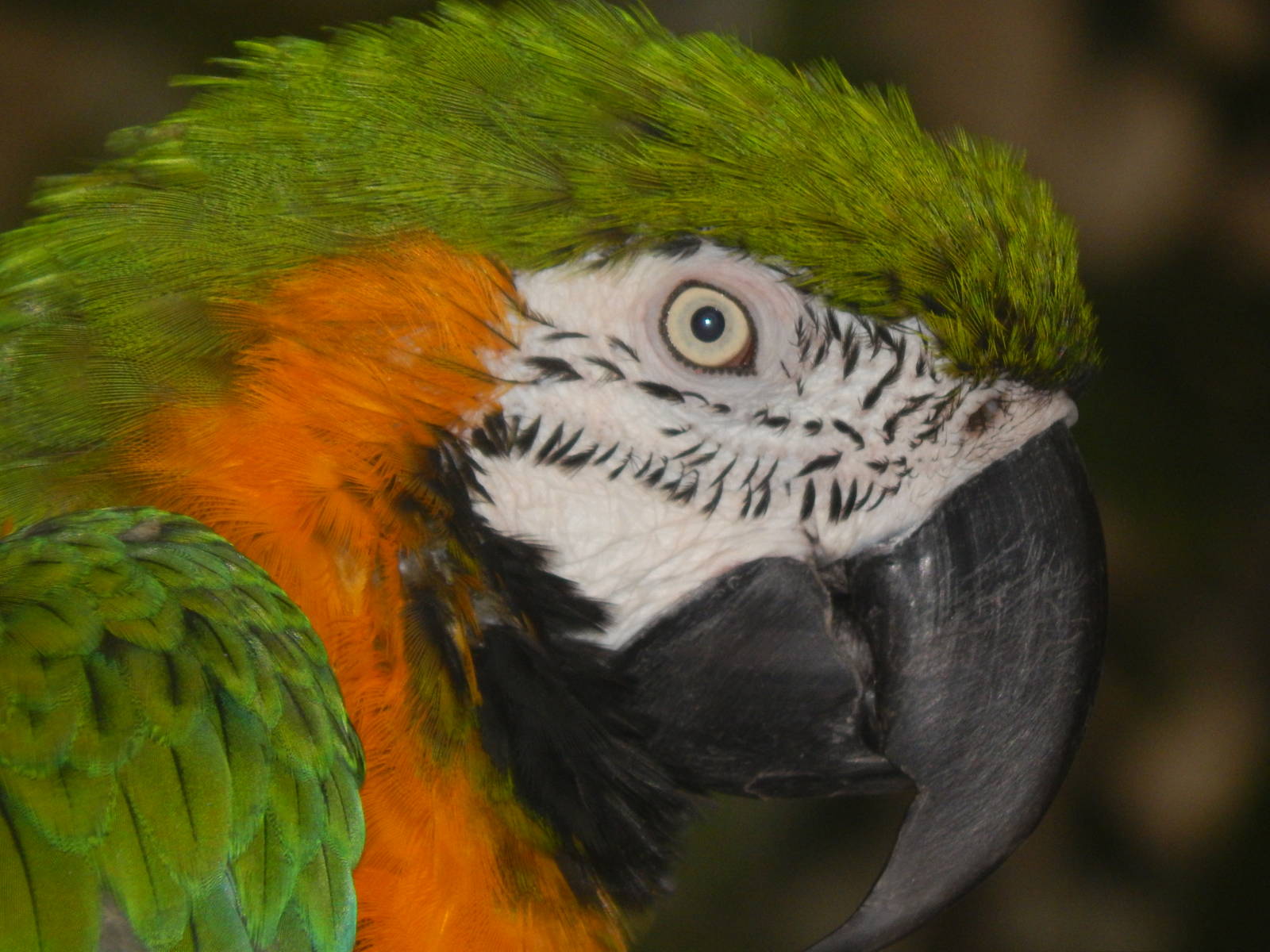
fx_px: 24765
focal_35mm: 675
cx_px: 635
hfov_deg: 2.9
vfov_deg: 2.2
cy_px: 476
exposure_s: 1/125
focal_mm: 120
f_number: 5.8
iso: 400
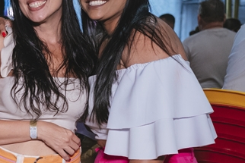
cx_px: -1
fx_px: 565
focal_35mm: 83
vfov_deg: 16.4
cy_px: 103
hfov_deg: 23.4
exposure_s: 1/320
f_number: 2.5
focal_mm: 24
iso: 2500
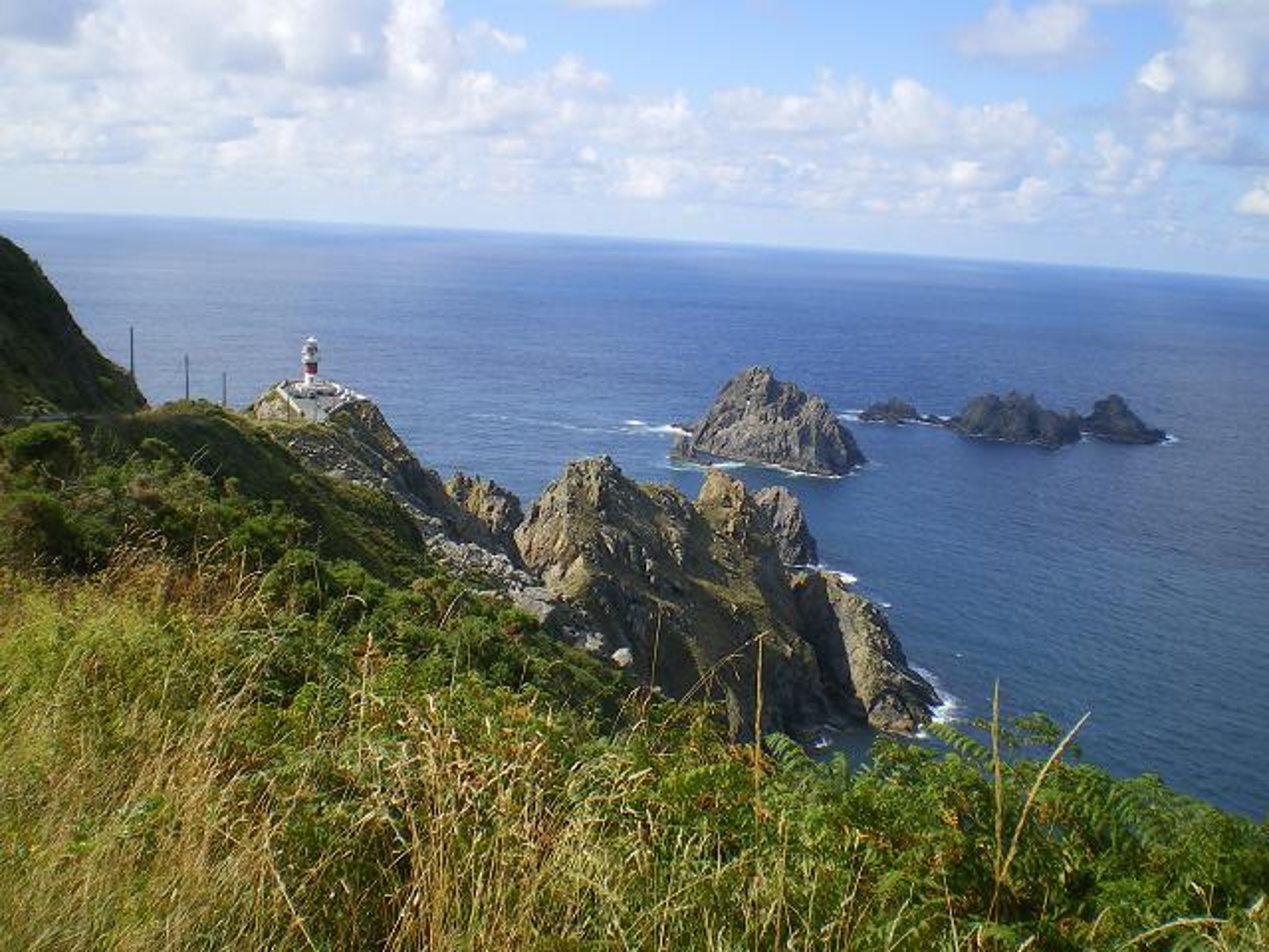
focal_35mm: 38
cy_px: 476
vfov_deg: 37.7
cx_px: 634
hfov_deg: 49.0
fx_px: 1393
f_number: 4.6
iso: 64
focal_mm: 6.3
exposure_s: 1/320
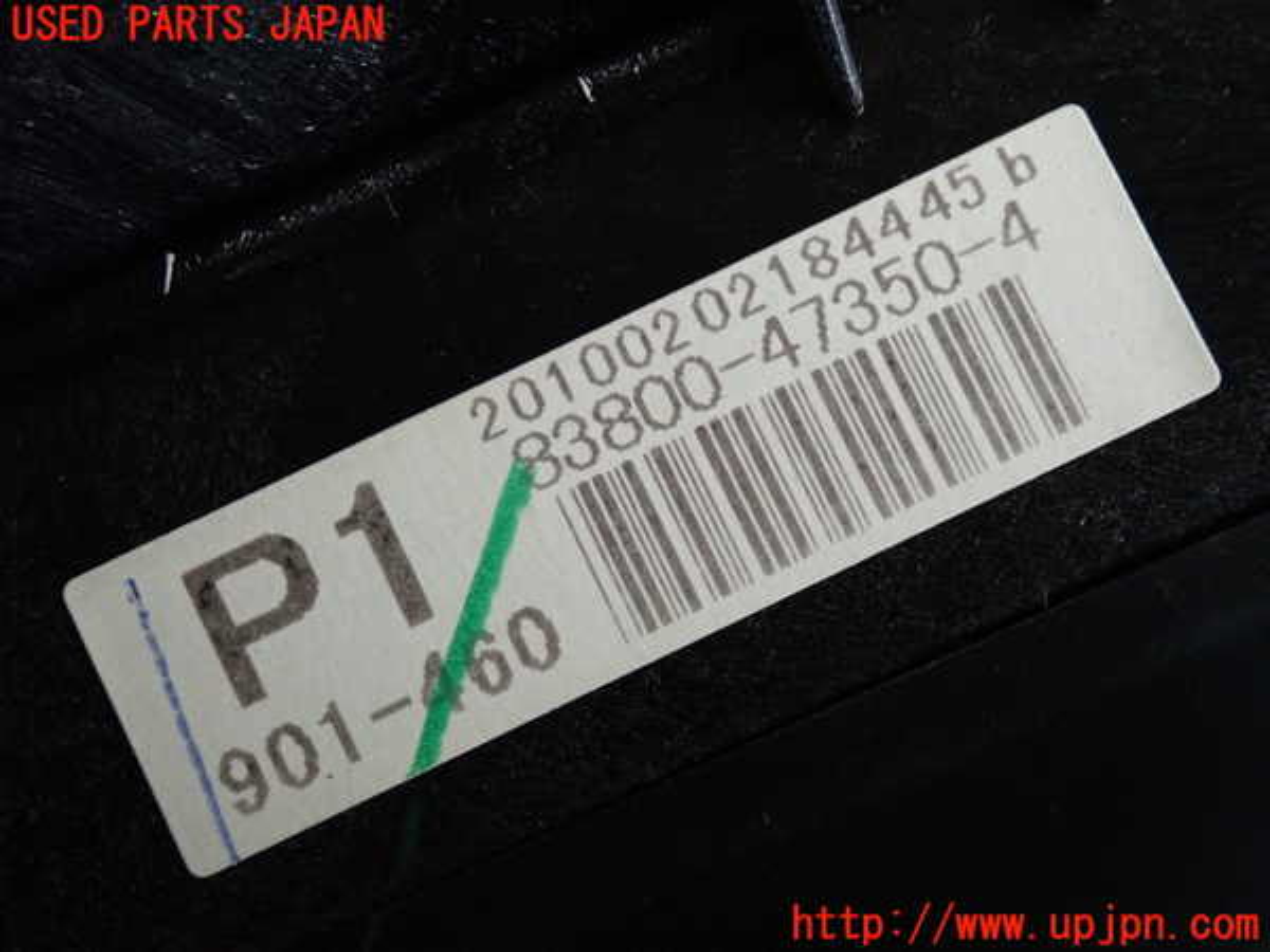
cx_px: 635
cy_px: 476
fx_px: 2605
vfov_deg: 20.7
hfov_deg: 27.4
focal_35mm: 71
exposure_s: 1/125
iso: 1250
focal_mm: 12.73
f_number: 3.9
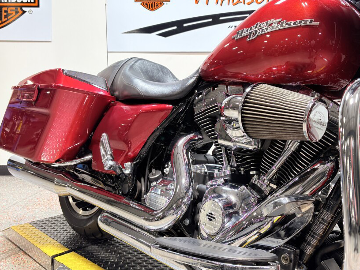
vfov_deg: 41.7
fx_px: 354
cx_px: 206
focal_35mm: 34
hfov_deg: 53.8
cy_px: 113
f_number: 1.6
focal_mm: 5.96
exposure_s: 1/120
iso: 80
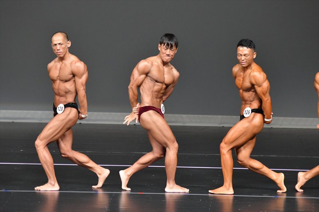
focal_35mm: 345
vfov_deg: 4.0
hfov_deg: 6.0
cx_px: 160
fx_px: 3056
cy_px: 106
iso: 5000
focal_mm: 230
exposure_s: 1/400
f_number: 5.6
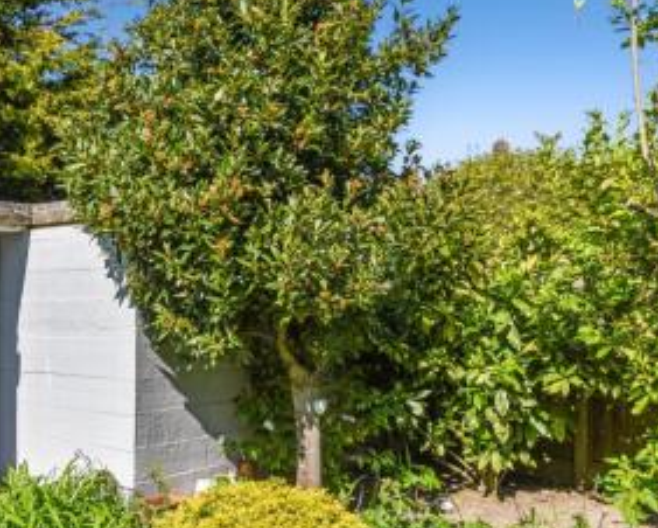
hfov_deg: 45.2
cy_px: 333
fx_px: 741
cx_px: 121
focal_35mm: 38
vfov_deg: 38.9
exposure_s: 1/500
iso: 250
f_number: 8
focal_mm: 24
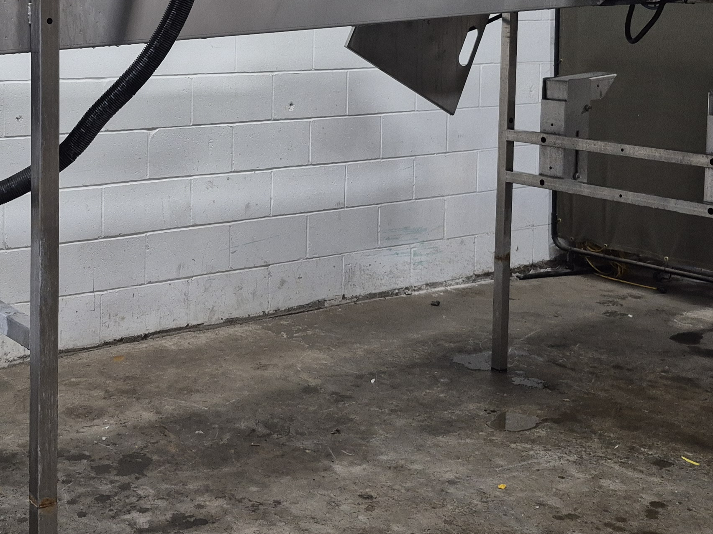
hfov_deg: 34.7
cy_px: 103
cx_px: 167
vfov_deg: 26.5
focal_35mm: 54
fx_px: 1112
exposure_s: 1/120
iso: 200
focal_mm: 5.4
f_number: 1.8
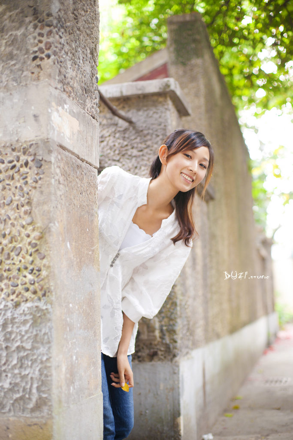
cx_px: 146
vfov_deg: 39.6
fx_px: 610
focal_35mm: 50
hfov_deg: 27.0
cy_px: 220
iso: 200
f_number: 2
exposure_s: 1/125
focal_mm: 50
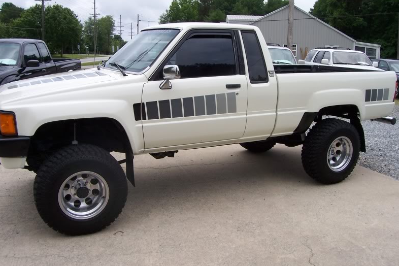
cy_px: 122
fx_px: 399
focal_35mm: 36
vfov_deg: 36.8
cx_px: 200
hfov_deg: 53.1
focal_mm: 5.6
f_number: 5.6
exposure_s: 1/500
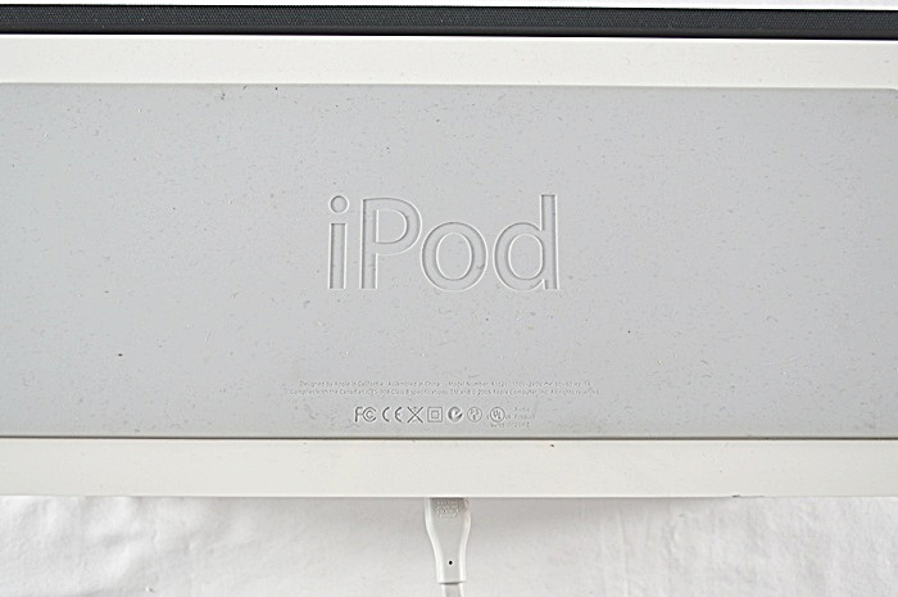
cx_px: 449
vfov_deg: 36.8
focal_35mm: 36
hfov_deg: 53.2
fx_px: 897
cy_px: 298
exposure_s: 1/100
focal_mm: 24
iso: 400
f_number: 5
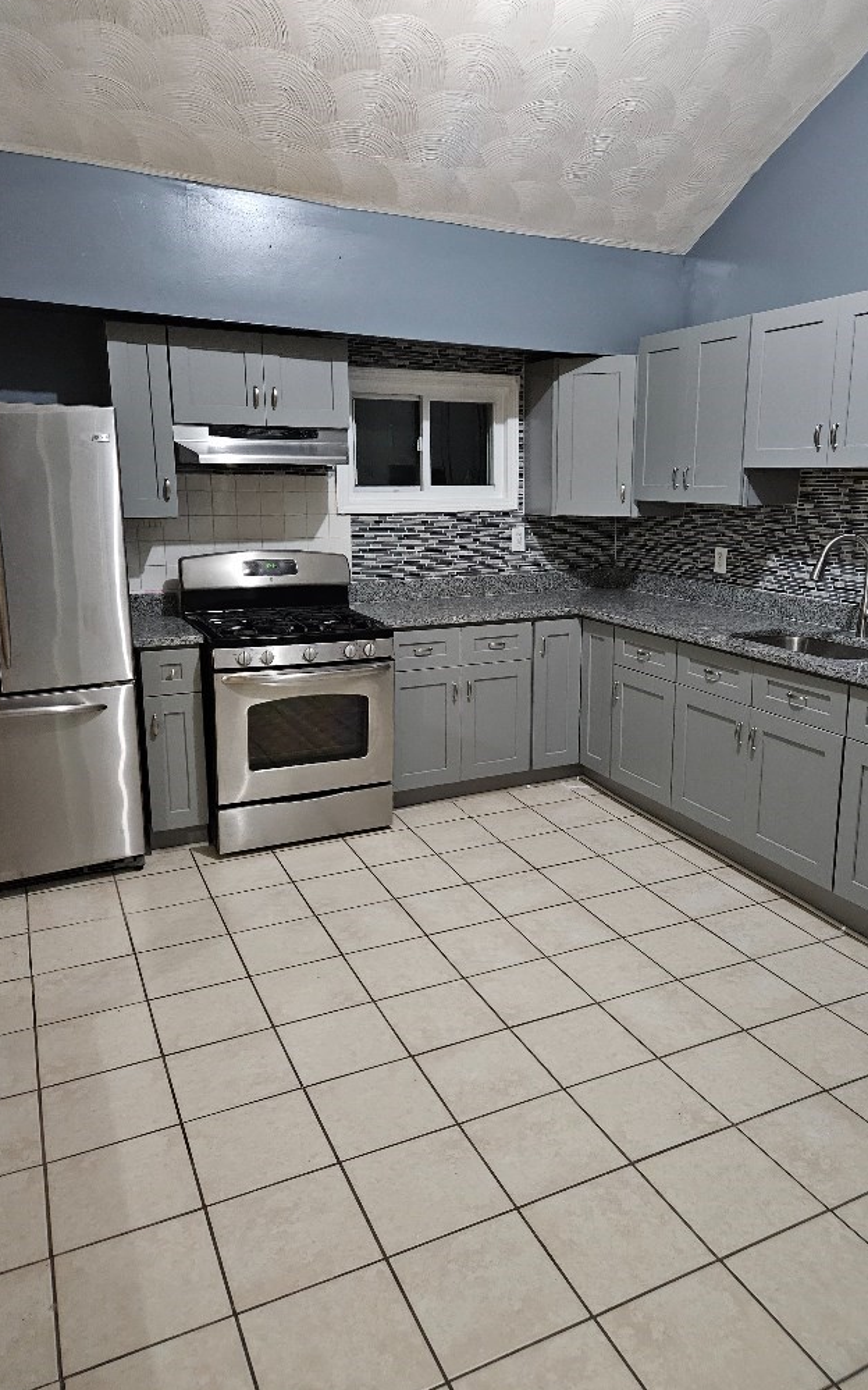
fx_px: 947
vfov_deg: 72.6
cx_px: 499
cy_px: 692
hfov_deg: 49.1
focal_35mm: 25
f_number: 1.8
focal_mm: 5.4
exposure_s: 1/60
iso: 1250
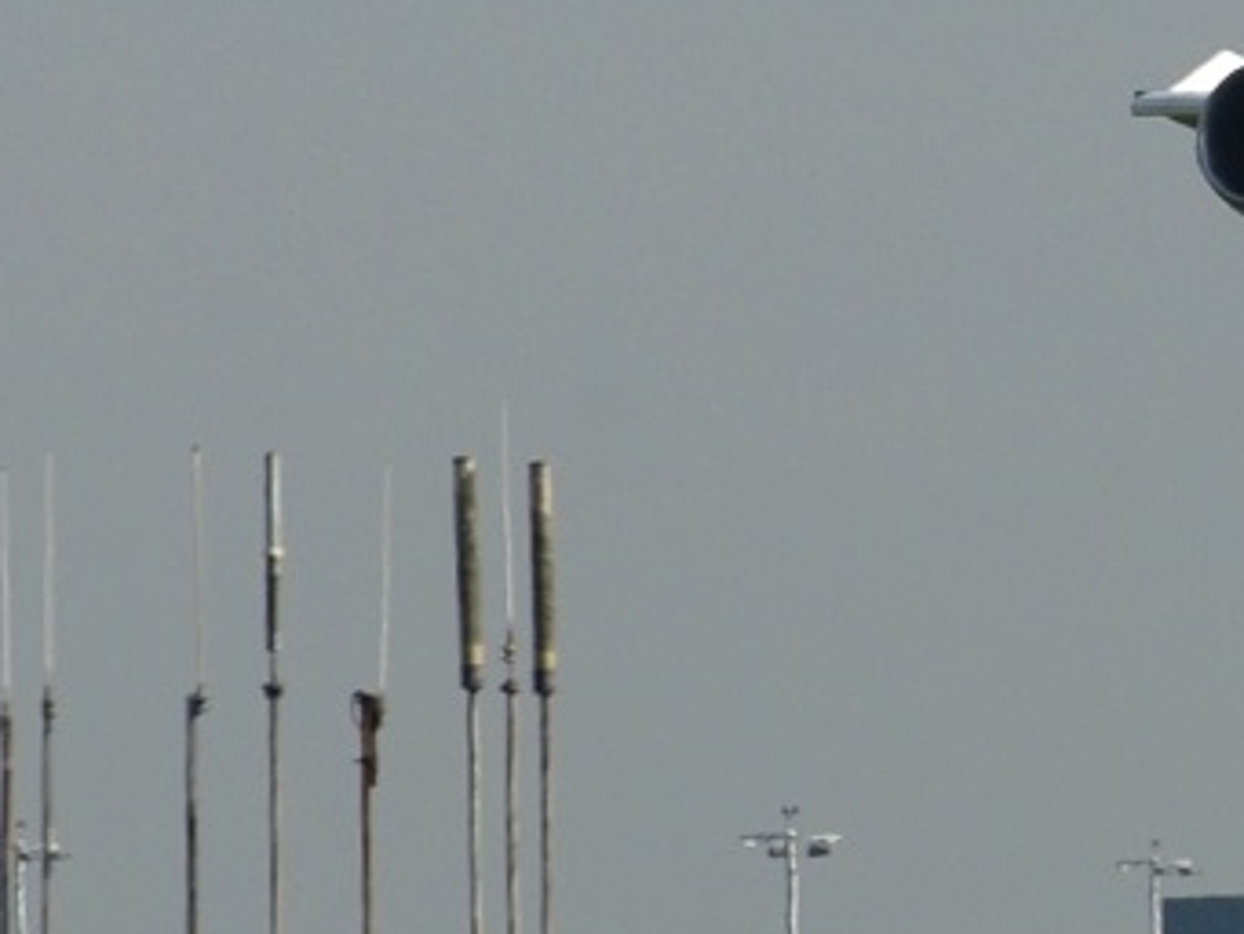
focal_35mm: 1329
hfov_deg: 1.5
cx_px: 2475
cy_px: -33
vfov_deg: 1.1
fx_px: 47777
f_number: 8
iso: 125
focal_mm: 220
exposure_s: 1/640
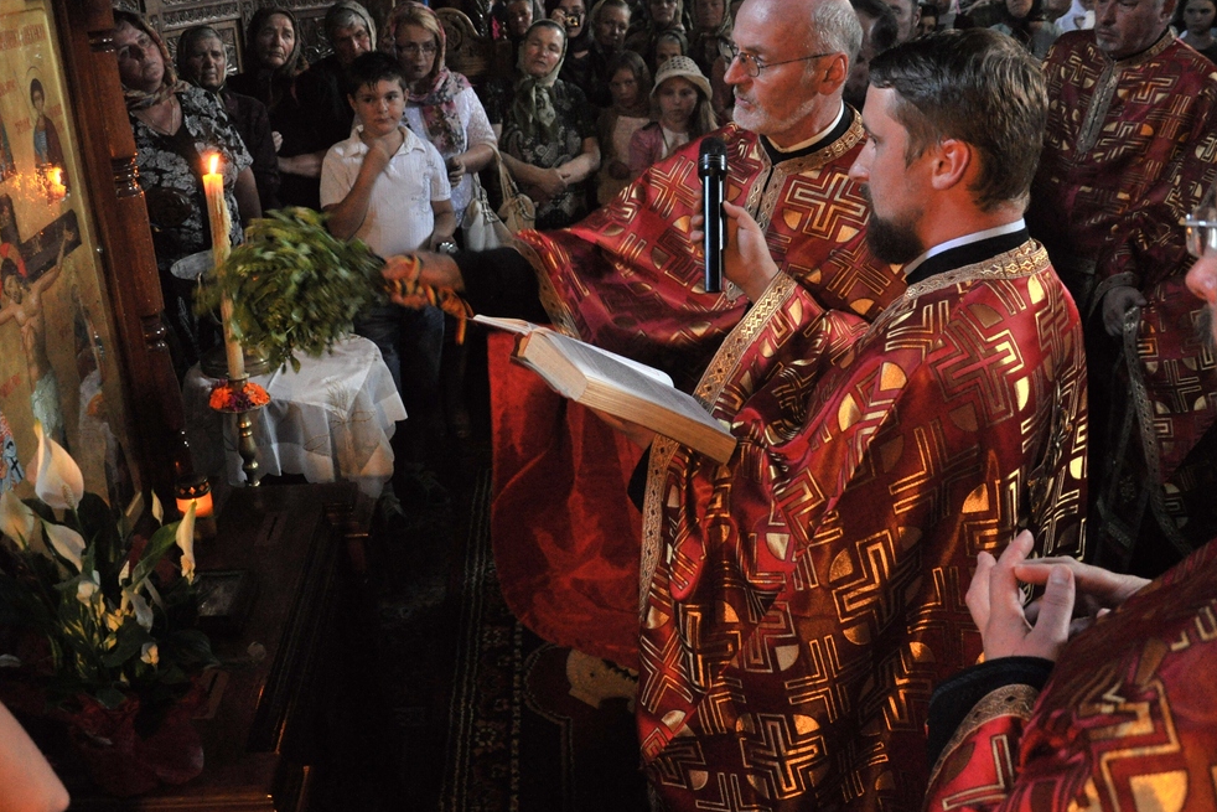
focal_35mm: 33
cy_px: 398
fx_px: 1116
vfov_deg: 40.0
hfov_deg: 57.2
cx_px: 575
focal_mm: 18
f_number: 5.6
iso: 800
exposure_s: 1/60
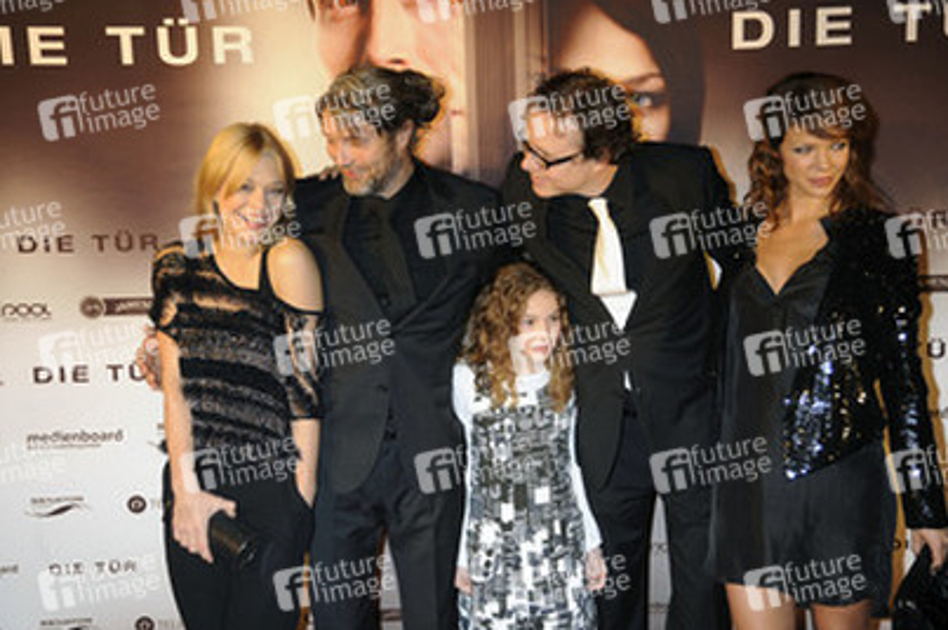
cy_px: 289
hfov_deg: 35.7
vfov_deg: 24.1
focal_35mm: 56
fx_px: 1473
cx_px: 507
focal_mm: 50
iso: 500
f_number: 5
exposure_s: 1/125
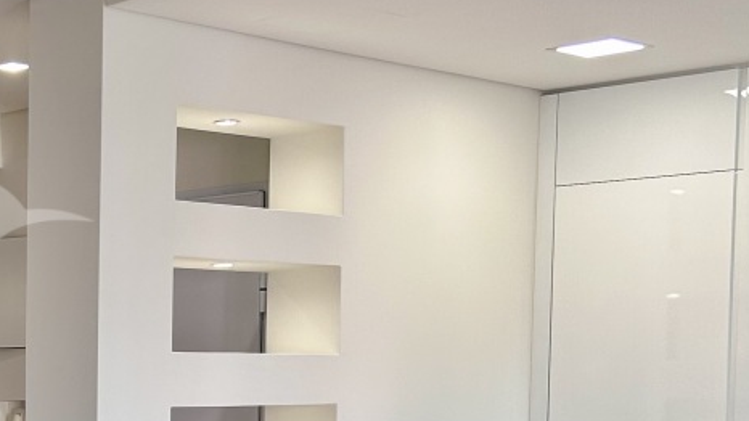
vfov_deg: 14.2
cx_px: -65
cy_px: 477
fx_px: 1648
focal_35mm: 83
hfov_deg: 24.0
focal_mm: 5.7
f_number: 1.5
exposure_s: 1/111
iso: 32
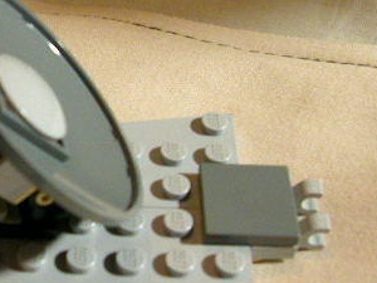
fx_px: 860
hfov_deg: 23.9
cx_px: 24
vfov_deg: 18.7
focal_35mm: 79
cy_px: 130
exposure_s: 1/13.5
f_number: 2.7
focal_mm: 5.6
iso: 400
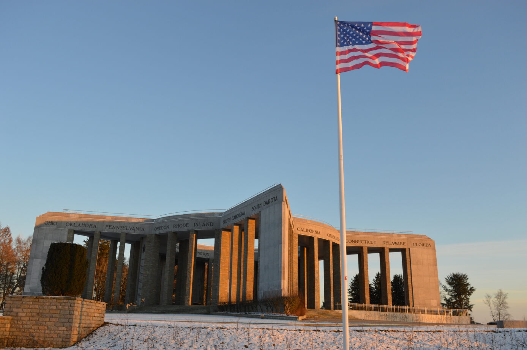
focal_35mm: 32
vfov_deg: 41.6
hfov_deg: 59.5
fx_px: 461
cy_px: 175
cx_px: 264
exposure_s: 1/125
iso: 180
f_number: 5.6
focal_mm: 21
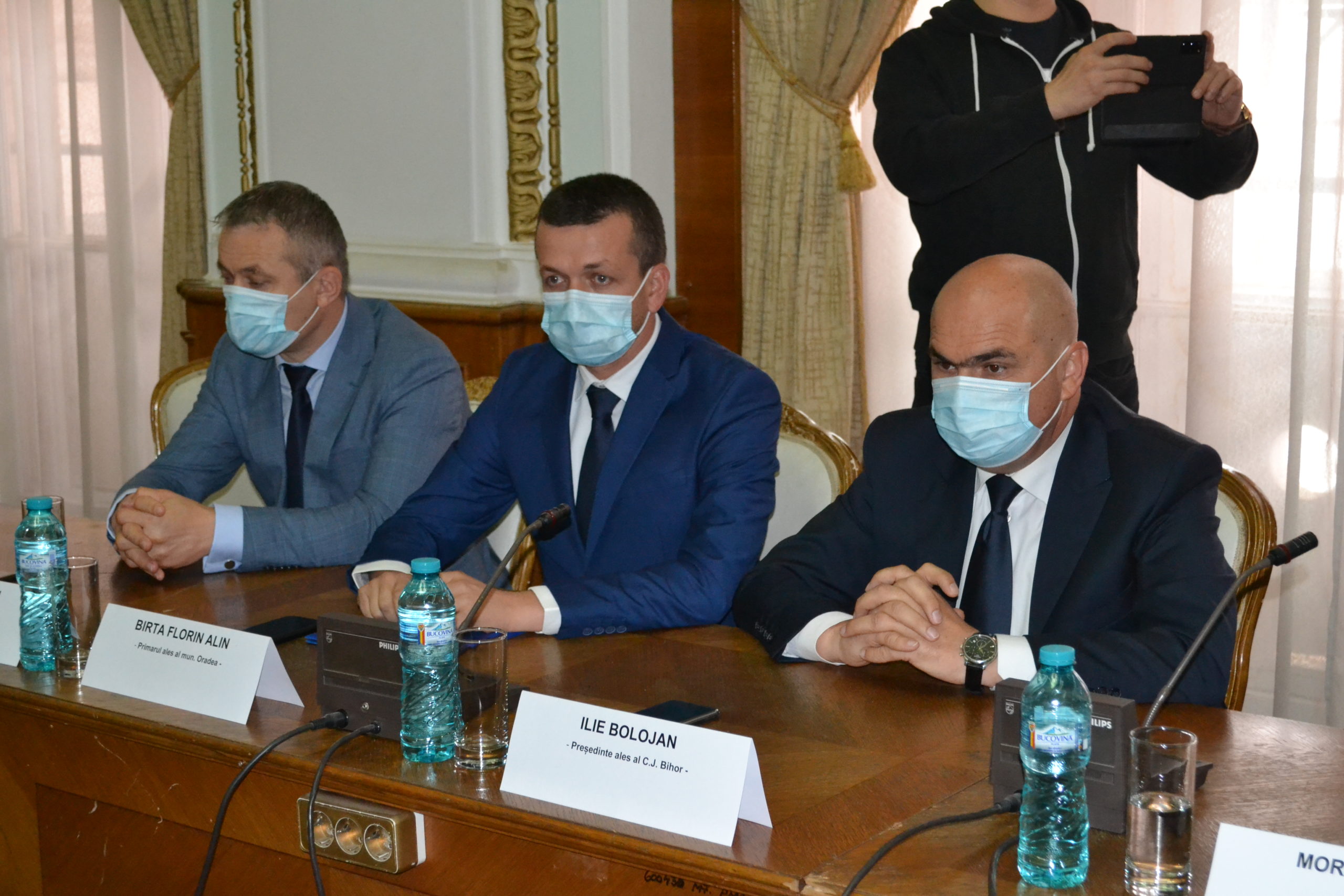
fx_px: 2128
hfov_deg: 35.1
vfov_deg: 23.8
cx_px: 672
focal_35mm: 57
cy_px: 448
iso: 3200
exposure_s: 1/60
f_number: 5
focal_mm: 38
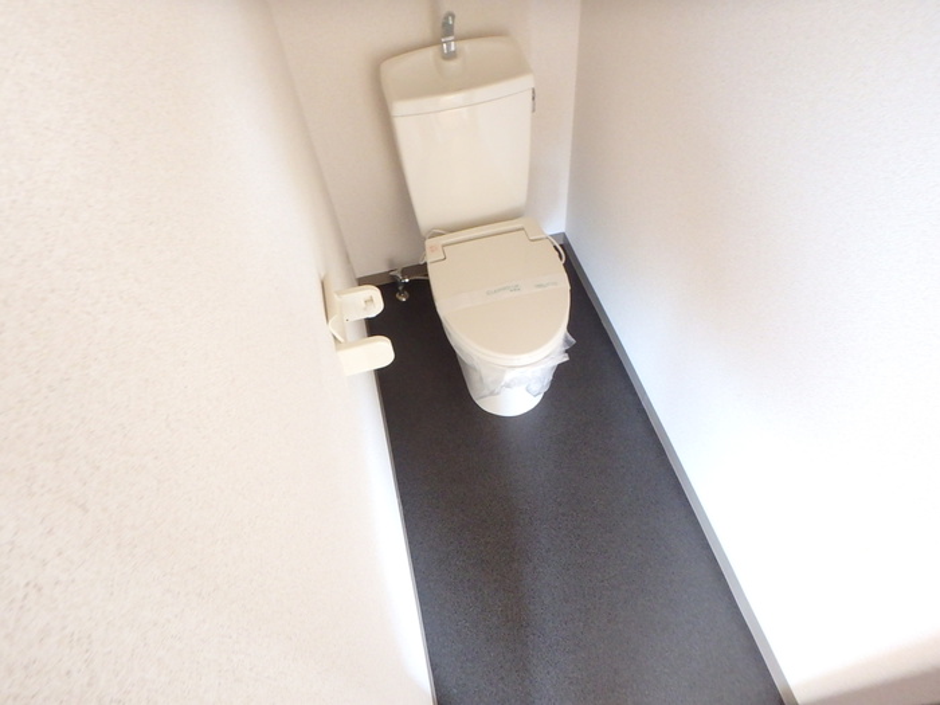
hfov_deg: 79.0
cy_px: 352
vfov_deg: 63.4
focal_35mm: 21
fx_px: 570
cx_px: 470
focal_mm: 3.7
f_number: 3.5
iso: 800
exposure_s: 1/13
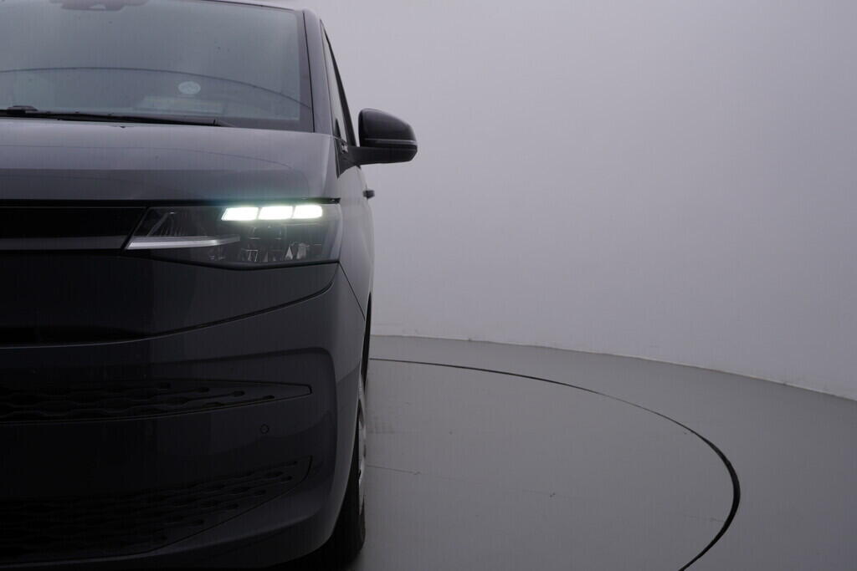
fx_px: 857
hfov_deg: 53.1
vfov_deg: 36.9
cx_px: 428
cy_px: 286
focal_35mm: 36
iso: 125
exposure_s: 1/125
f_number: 5
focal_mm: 24
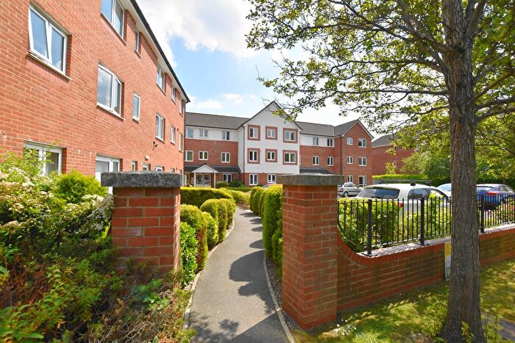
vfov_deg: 77.4
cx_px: 258
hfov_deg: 100.4
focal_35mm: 15
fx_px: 215
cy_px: 172
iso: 110
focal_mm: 10
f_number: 8
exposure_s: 1/250
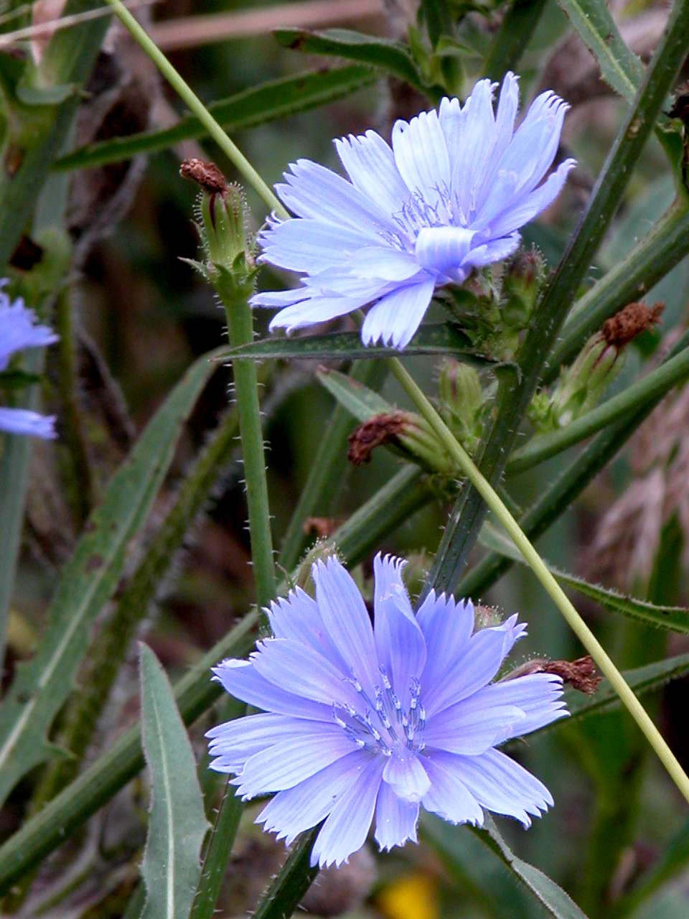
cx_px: 344
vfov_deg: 7.1
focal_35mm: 280
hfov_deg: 5.3
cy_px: 460
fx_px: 7431
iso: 100
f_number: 7.4
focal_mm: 71.2
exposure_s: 1/38.7
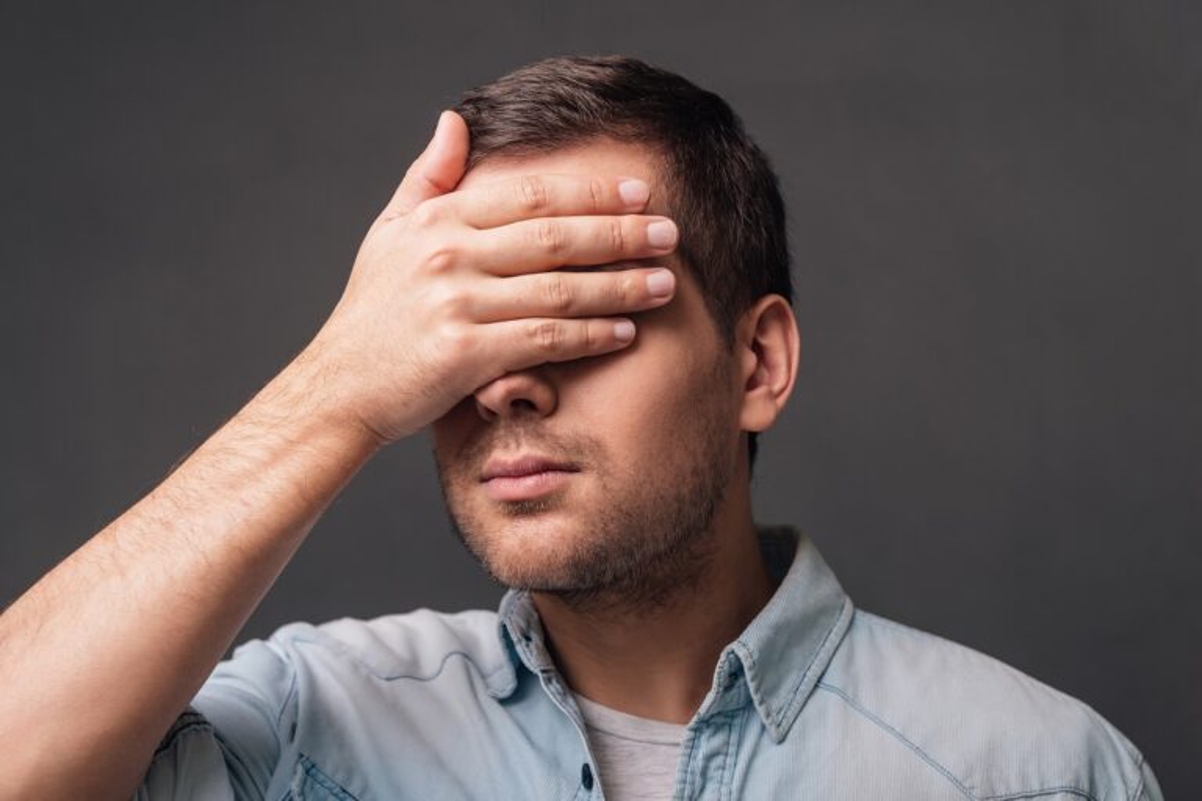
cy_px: 400
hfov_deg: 34.5
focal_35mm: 58
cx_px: 601
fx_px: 1936
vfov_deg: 23.4
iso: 100
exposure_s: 1/160
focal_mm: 58
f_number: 4.5
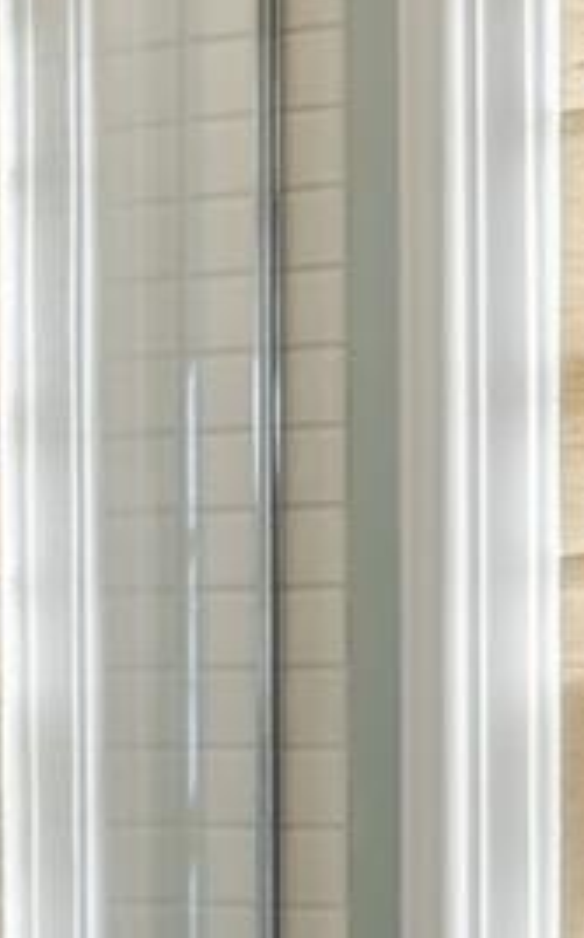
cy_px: 1064
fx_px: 2782
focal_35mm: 109
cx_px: -1098
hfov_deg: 9.6
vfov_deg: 18.3
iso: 200
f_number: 13
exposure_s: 1/8
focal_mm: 14
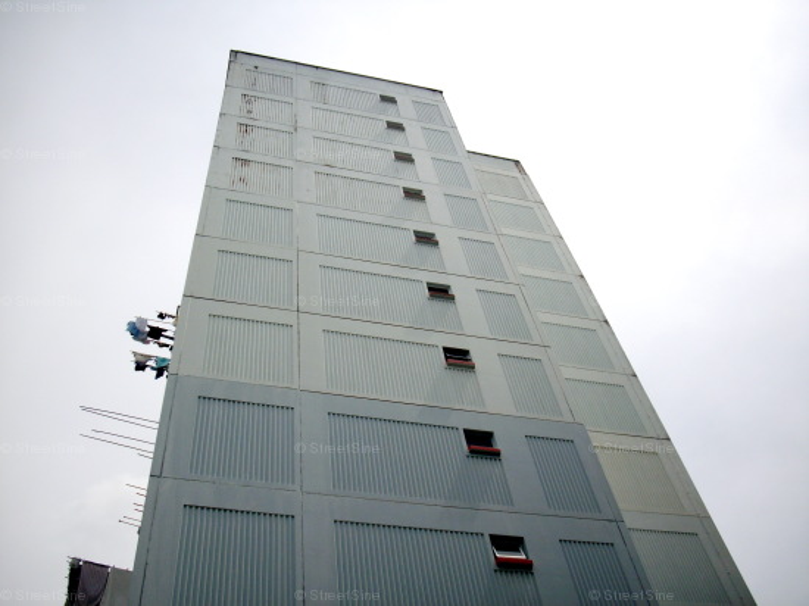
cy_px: 303
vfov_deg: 38.6
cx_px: 404
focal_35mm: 37
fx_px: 864
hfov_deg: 50.2
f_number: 5.6
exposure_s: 1/1000
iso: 80
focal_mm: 6.2
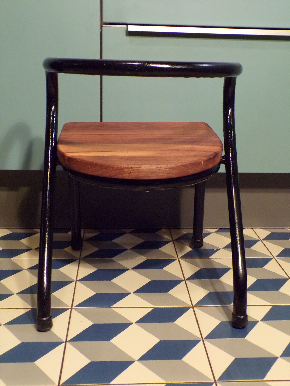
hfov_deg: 34.3
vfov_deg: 44.8
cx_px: 145
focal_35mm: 42
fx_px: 469
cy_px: 193
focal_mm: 7.6
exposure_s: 1/17
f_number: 3.4
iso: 498
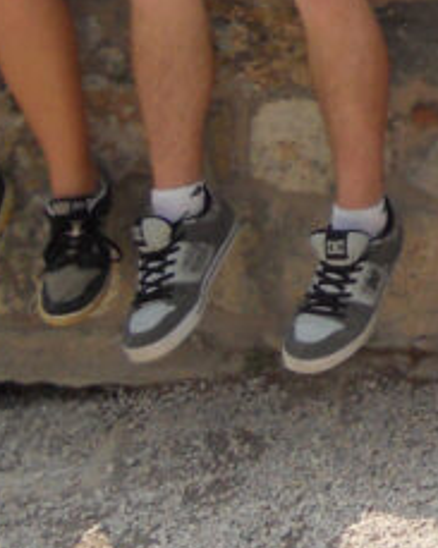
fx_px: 1913
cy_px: -261
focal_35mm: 118
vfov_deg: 15.2
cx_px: 962
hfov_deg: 11.4
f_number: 8
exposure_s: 1/500
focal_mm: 4.9
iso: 200
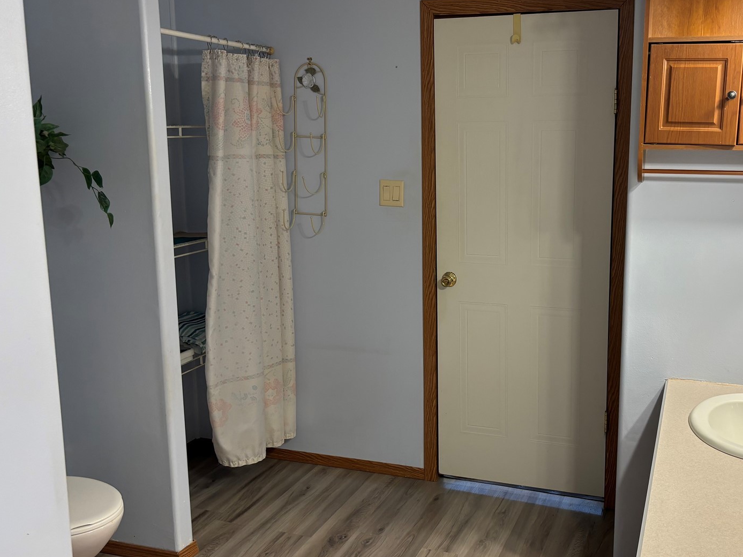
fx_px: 773
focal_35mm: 36
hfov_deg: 51.0
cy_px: 269
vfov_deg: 39.6
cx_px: 452
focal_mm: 5.96
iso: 80
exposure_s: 1/60
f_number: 1.6
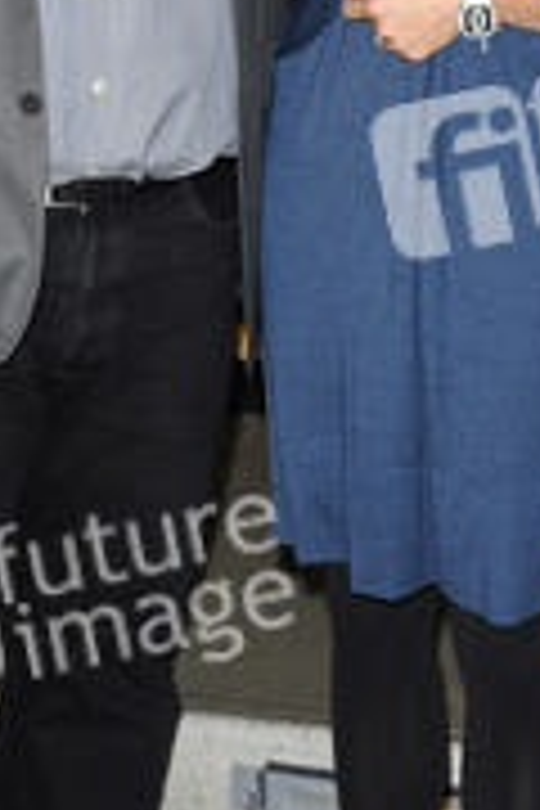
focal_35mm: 182
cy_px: -72
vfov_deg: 11.1
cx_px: 194
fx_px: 4095
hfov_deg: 7.5
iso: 1250
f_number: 5.6
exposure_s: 1/125
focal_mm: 82
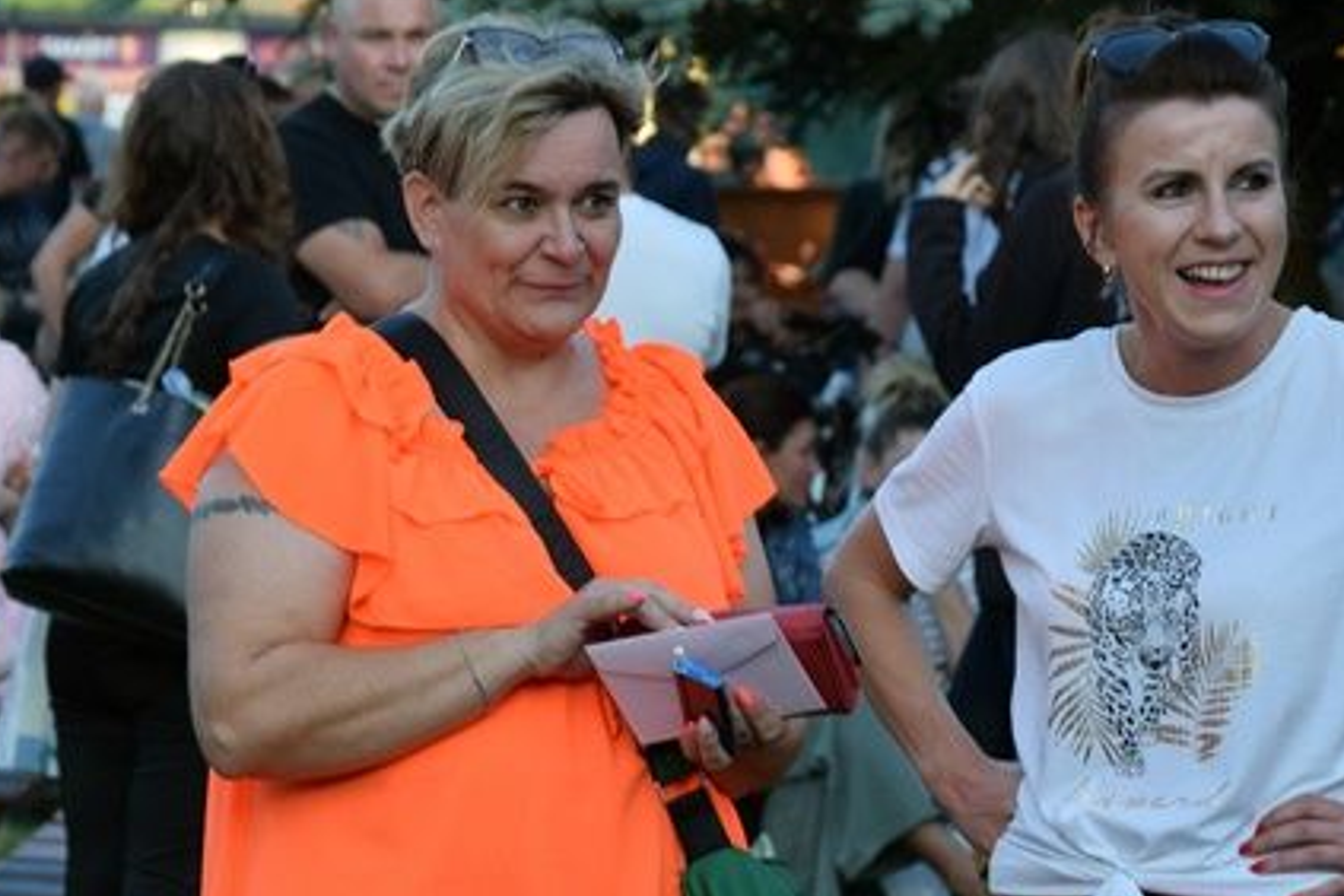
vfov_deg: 5.1
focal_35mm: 271
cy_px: 607
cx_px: 216
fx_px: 10119
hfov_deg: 7.6
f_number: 5.6
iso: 140
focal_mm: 85
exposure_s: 1/100
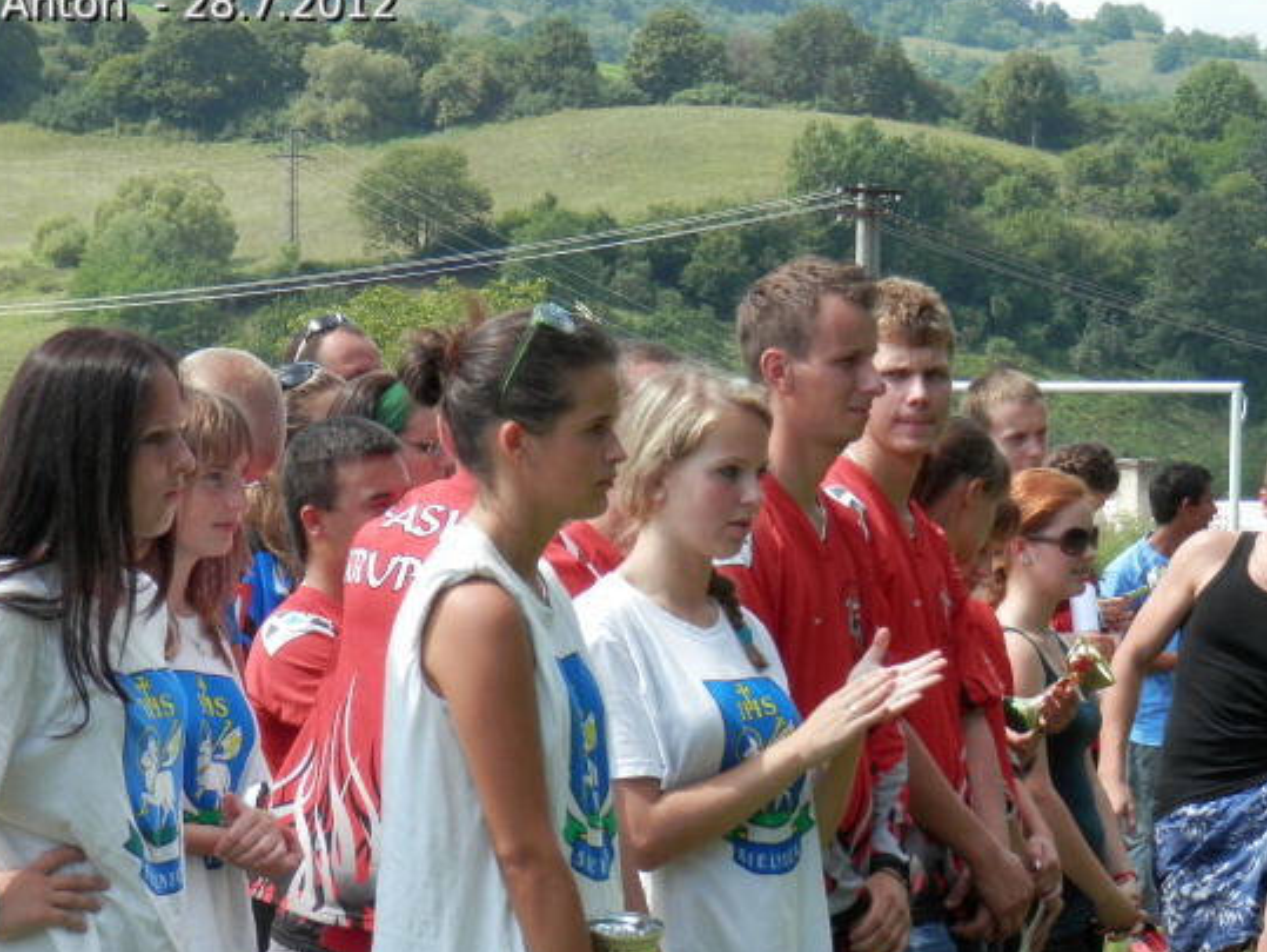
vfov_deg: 11.1
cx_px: 732
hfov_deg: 14.7
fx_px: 4908
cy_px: 625
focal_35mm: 134
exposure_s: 1/200
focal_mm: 17.3
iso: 80
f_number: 4.9
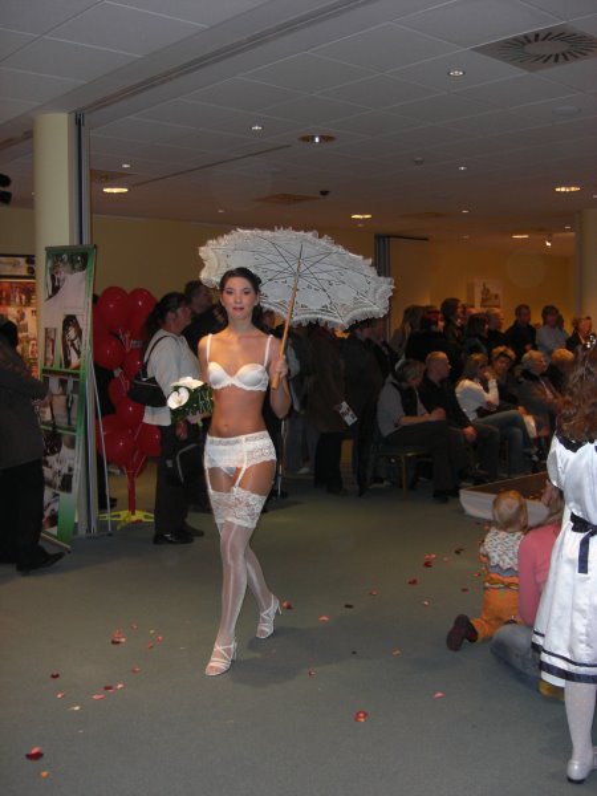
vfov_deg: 49.0
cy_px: 398
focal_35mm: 38
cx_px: 298
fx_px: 874
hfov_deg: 37.7
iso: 200
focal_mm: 7.9
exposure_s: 1/60
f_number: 2.8
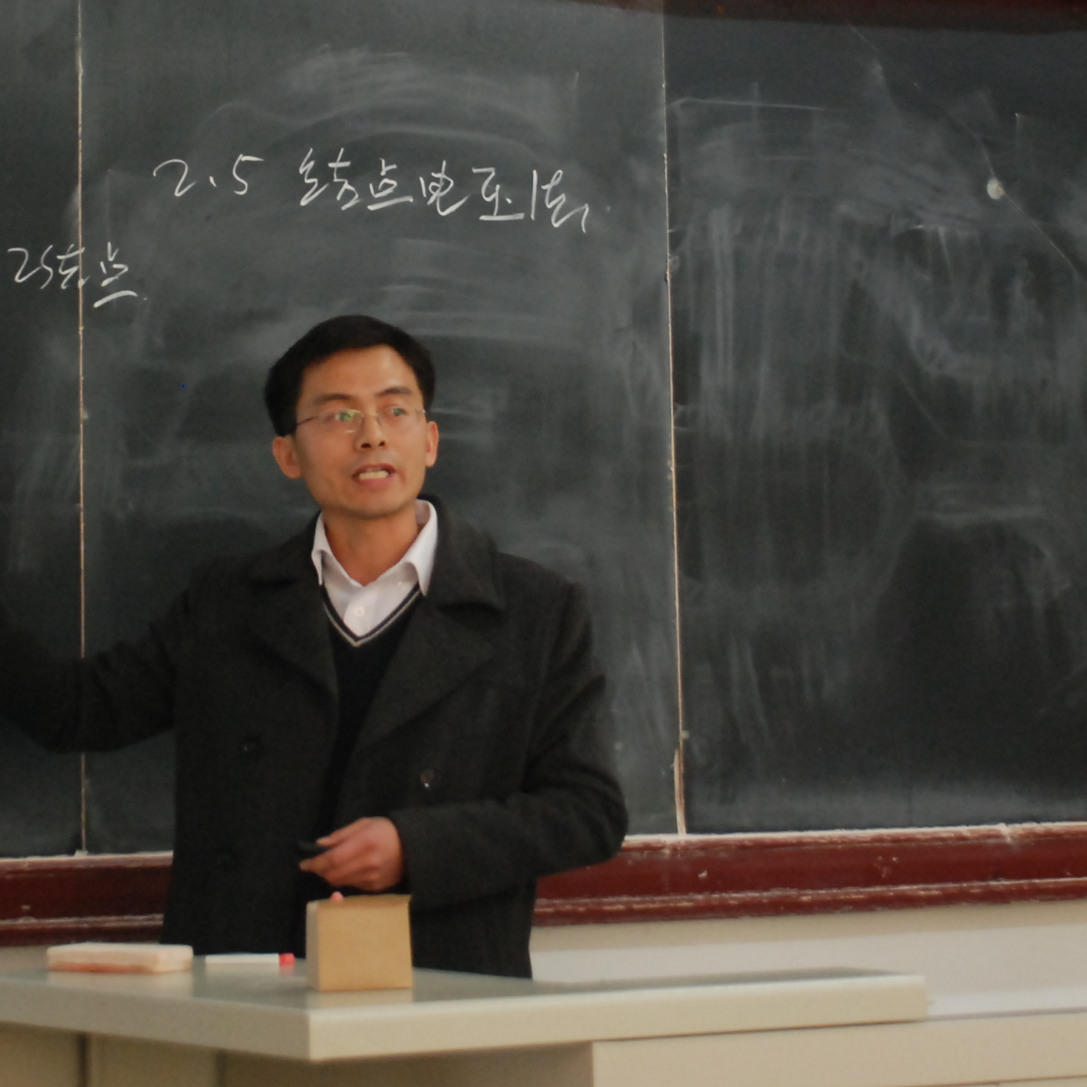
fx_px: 4619
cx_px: 394
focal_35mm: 130
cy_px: 228
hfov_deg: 13.4
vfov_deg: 13.4
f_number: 4.5
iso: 800
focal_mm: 40
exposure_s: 1/30
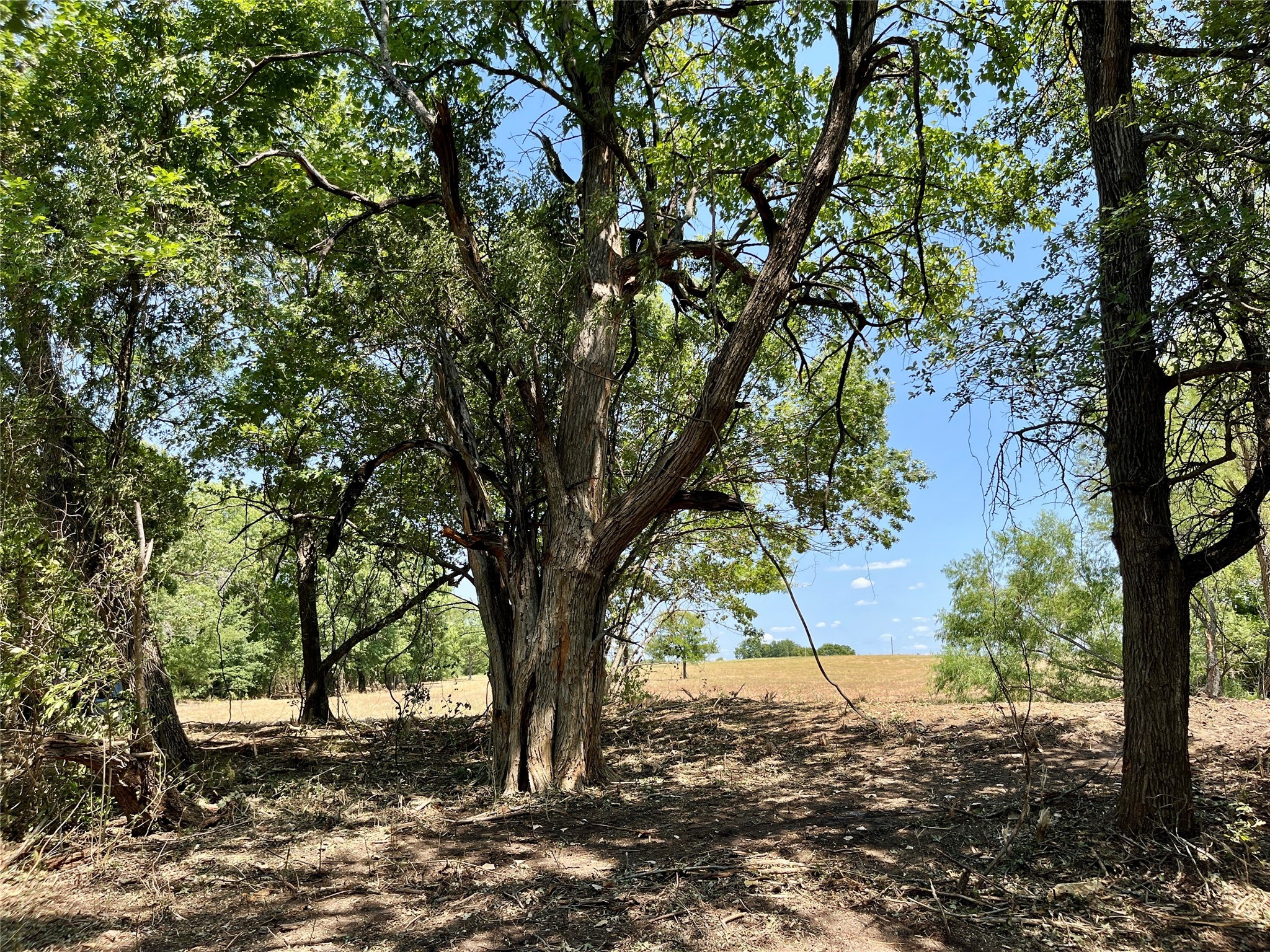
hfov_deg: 67.3
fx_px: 954
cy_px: 476
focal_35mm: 26
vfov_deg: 53.1
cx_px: 635
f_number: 1.6
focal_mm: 5.1
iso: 50
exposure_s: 1/1028
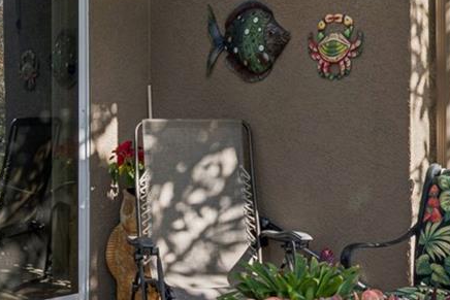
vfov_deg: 24.5
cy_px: 107
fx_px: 688
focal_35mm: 55
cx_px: 201
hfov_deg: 36.2
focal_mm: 10
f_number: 7.1
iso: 100
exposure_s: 1/50
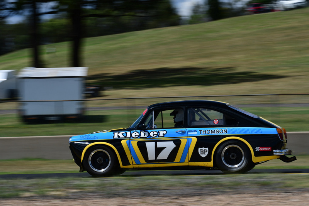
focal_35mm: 183
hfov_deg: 11.2
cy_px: 103
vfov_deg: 7.5
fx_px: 1571
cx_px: 154
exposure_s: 1/200
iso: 160
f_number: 14
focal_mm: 122
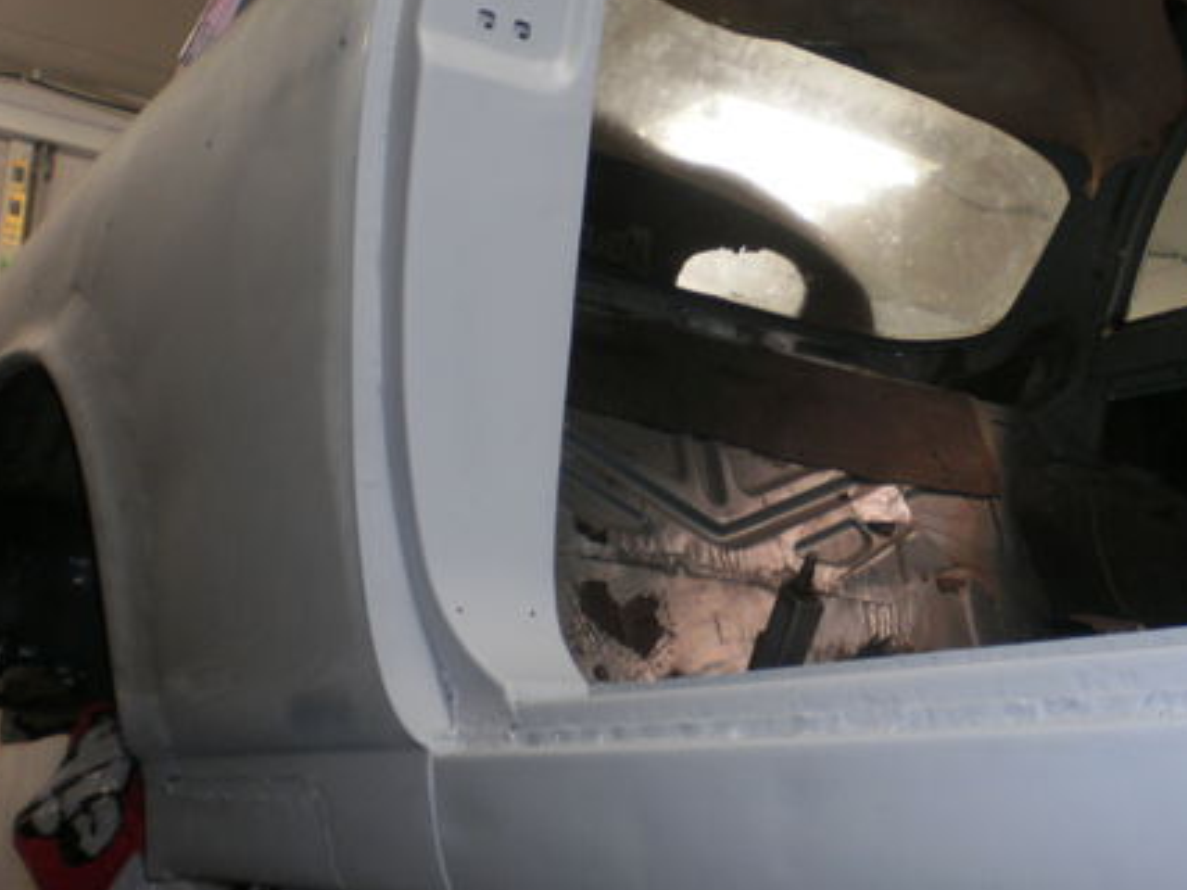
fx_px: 1851
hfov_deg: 35.4
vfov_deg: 27.0
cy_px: 400
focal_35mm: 54
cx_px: 737
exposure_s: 1/30
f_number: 3.1
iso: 125
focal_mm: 6.3
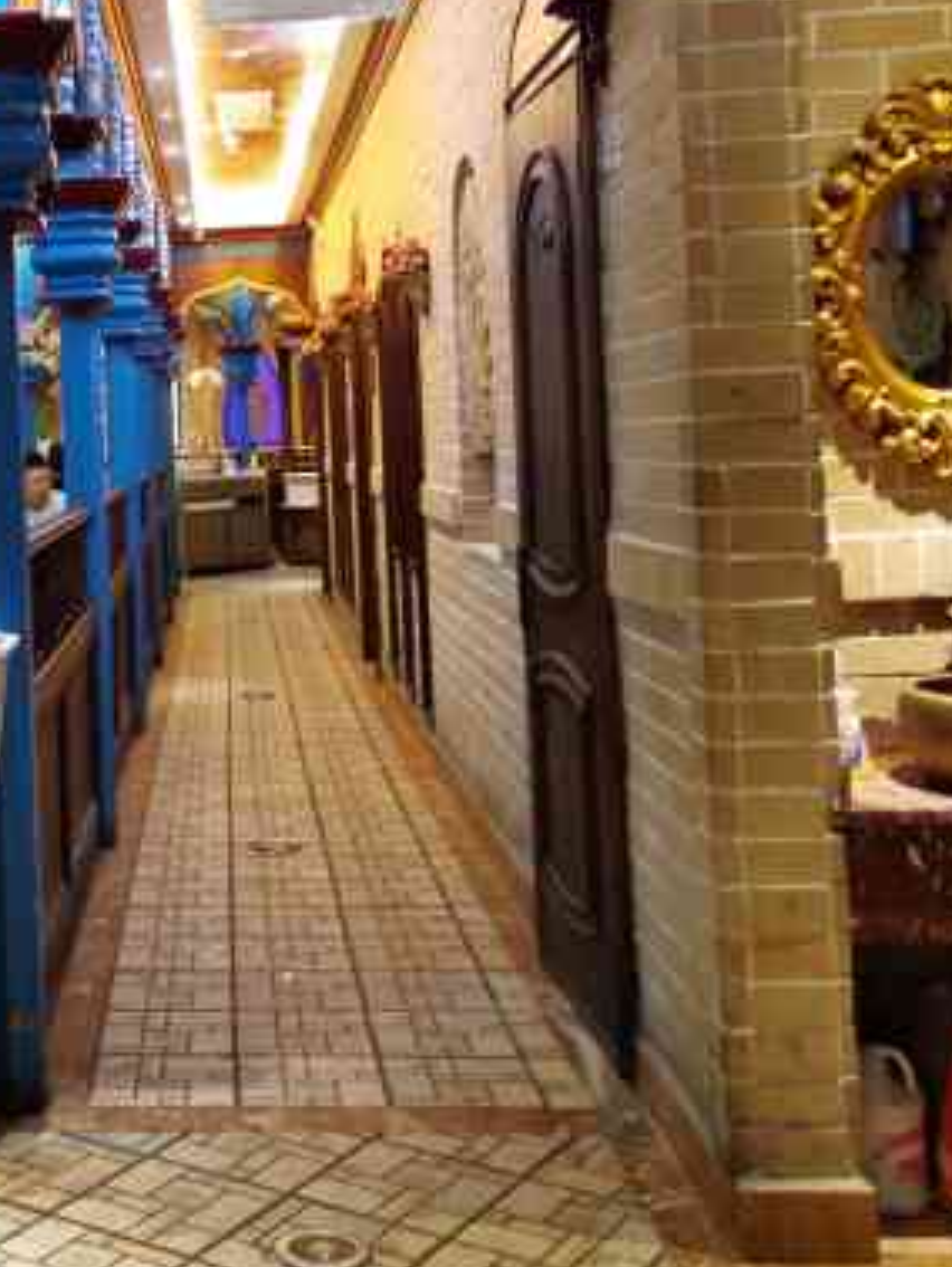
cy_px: 404
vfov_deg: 37.7
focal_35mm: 50
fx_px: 1831
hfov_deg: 27.8
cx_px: 54
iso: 320
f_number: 1.8
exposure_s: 1/33.3
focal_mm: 5.58
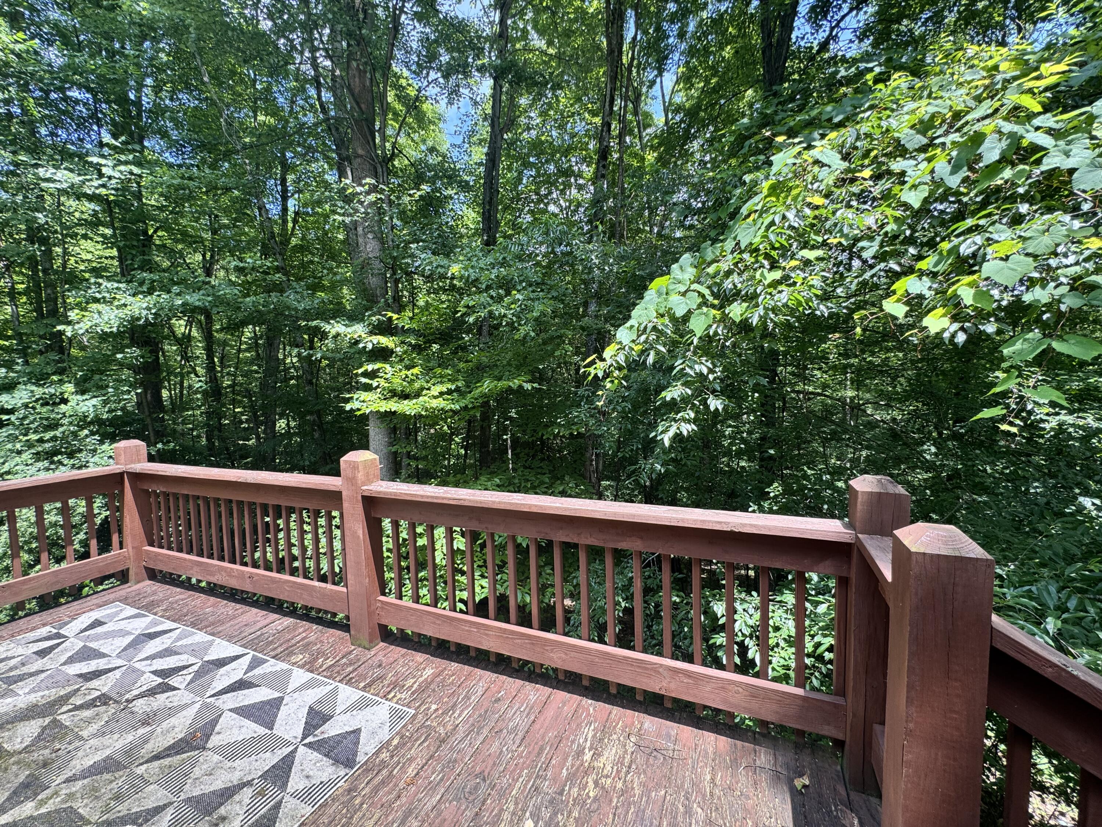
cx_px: 551
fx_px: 446
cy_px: 414
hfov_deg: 102.1
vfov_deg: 85.7
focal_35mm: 14
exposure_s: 1/181
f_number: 2.2
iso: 40
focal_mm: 2.22
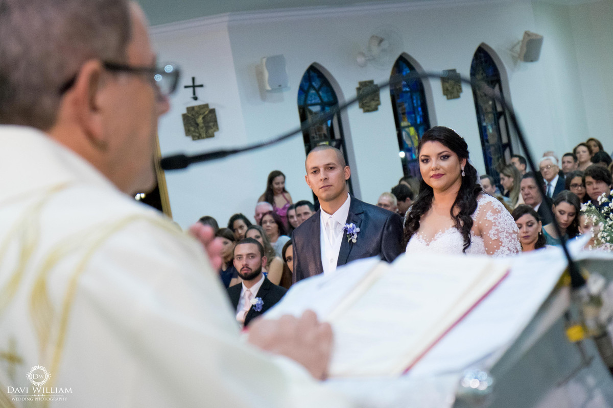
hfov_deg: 24.5
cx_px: 306
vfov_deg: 16.5
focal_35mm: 83
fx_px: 1413
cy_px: 204
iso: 5000
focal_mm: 55
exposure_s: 1/100
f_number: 4
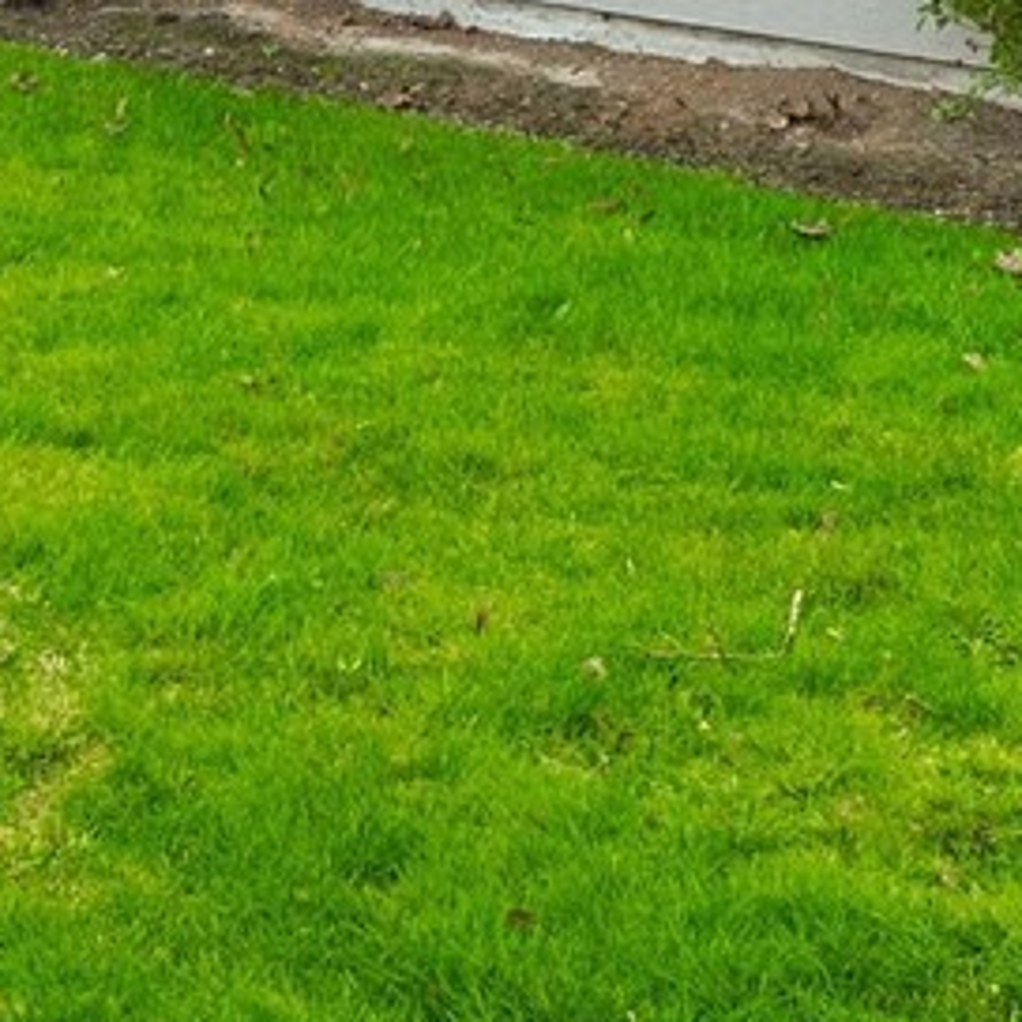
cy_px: -643
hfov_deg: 16.2
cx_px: 126
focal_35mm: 106
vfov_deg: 14.9
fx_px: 3541
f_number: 7.1
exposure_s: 1/30
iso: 100
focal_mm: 20
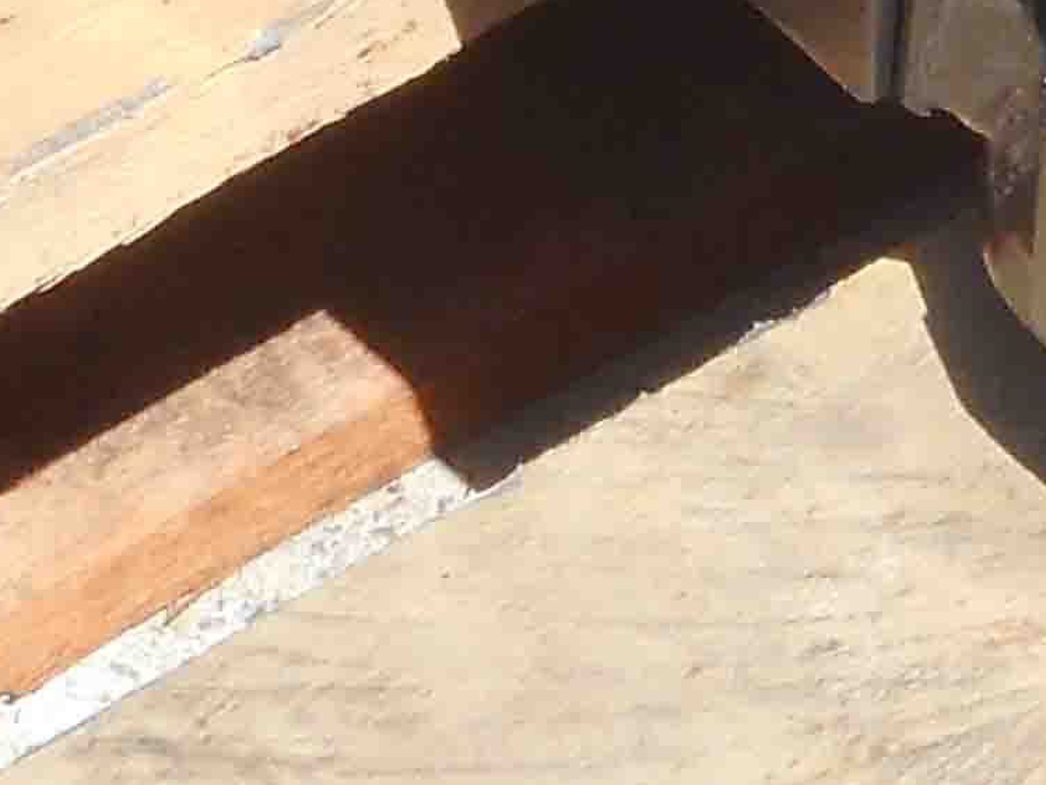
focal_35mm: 530
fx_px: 16015
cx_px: 1554
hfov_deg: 3.7
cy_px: -1196
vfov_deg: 2.8
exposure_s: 1/200
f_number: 5.5
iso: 80
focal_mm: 13.8
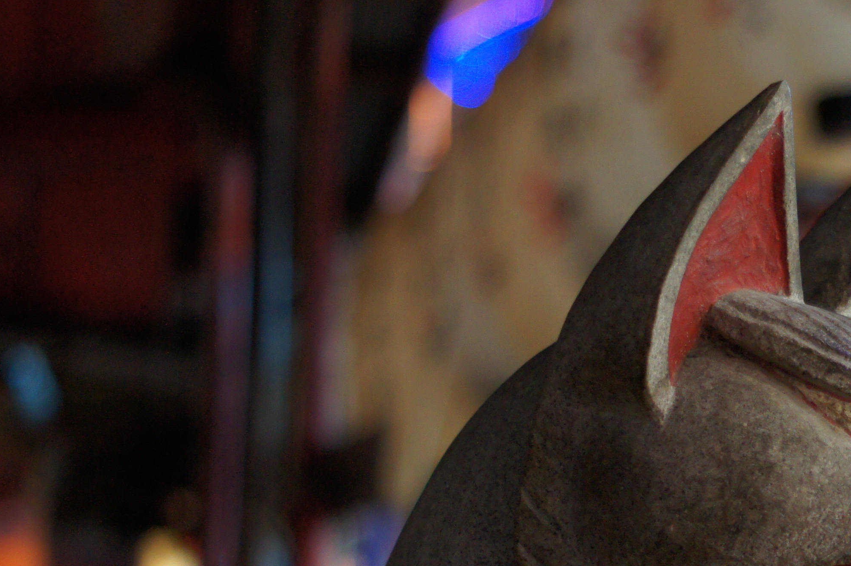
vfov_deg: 7.9
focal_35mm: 173
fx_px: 4087
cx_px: 963
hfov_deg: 11.7
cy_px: 629
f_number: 2
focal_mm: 50
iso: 800
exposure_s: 1/80
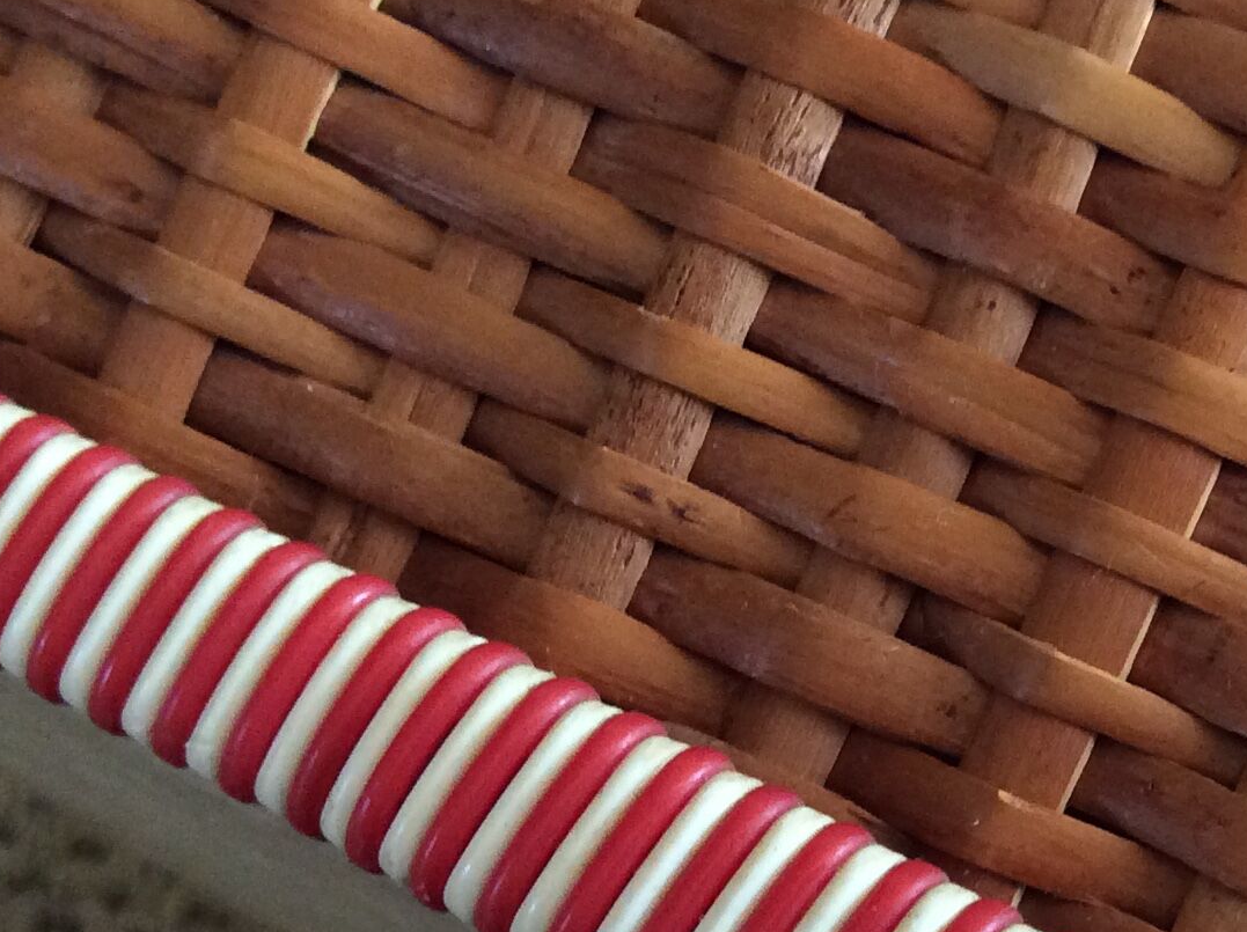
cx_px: 1204
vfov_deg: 19.0
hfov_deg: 24.4
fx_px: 2770
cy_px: 654
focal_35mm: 77
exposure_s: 1/25
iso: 160
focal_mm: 3.3
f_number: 2.4
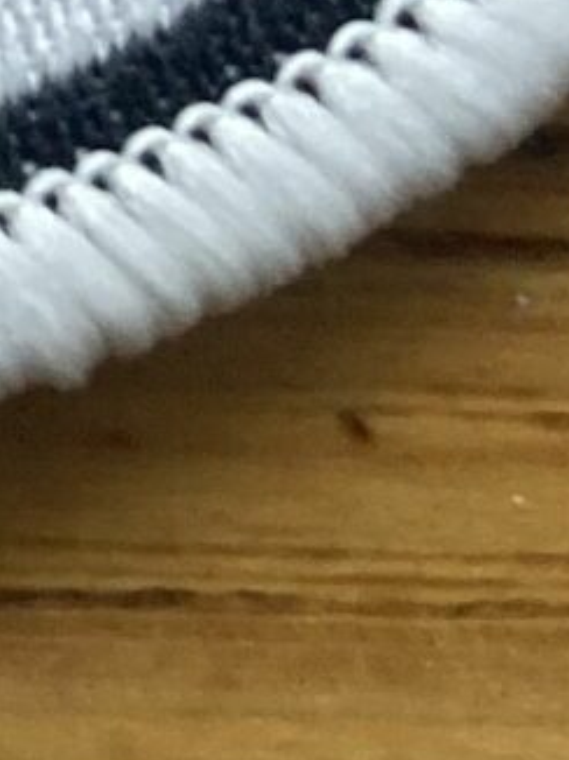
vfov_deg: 8.7
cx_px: -1047
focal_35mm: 220
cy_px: -480
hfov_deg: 6.3
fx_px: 4828
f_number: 1.8
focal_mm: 3.99
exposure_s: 1/60
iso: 100
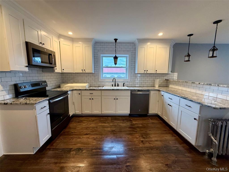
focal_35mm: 14
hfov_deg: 102.1
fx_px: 93
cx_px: 114
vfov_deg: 85.7
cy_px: 86
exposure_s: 1/120
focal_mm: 2.22
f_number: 2.2
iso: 320
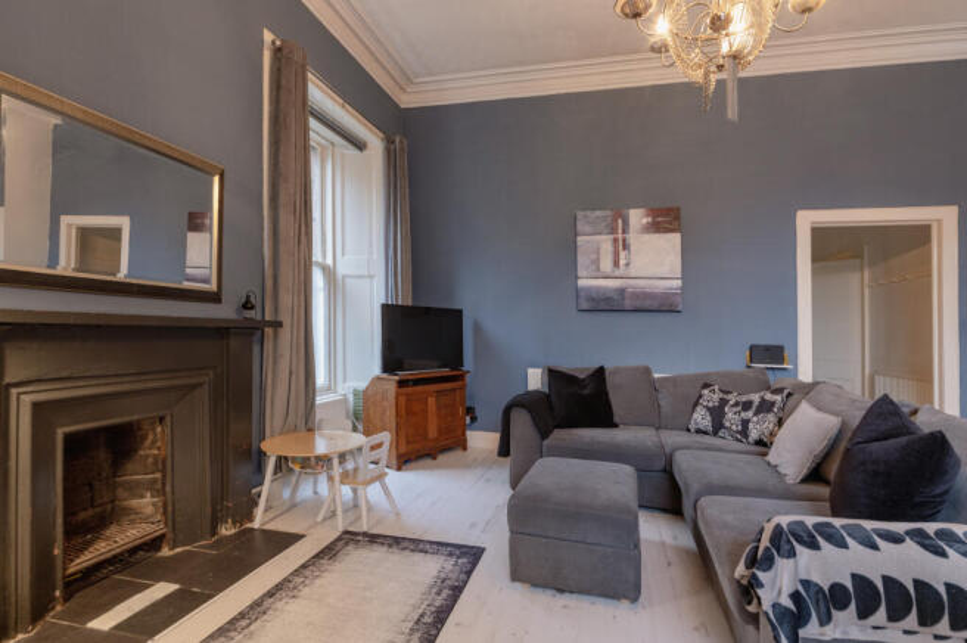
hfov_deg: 93.3
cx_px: 484
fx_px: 456
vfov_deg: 70.3
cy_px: 322
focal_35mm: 17
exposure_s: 1/10
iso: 800
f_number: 8
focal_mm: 17
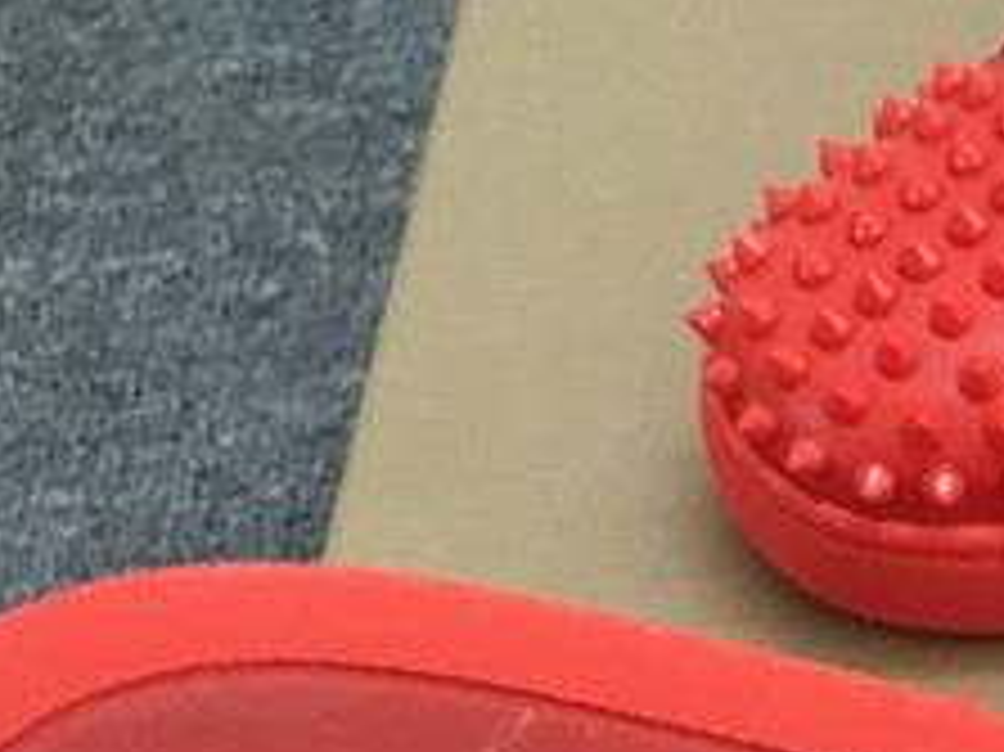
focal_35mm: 91
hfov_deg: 20.1
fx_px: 2638
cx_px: 1238
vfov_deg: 15.3
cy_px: 1029
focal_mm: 4.15
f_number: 2.2
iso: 200
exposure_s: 1/17
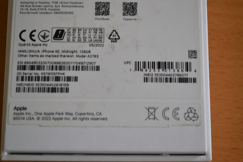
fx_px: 456
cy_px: 81
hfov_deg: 29.9
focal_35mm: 68
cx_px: 122
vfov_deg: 20.2
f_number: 5.3
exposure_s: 1/60
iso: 640
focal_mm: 45
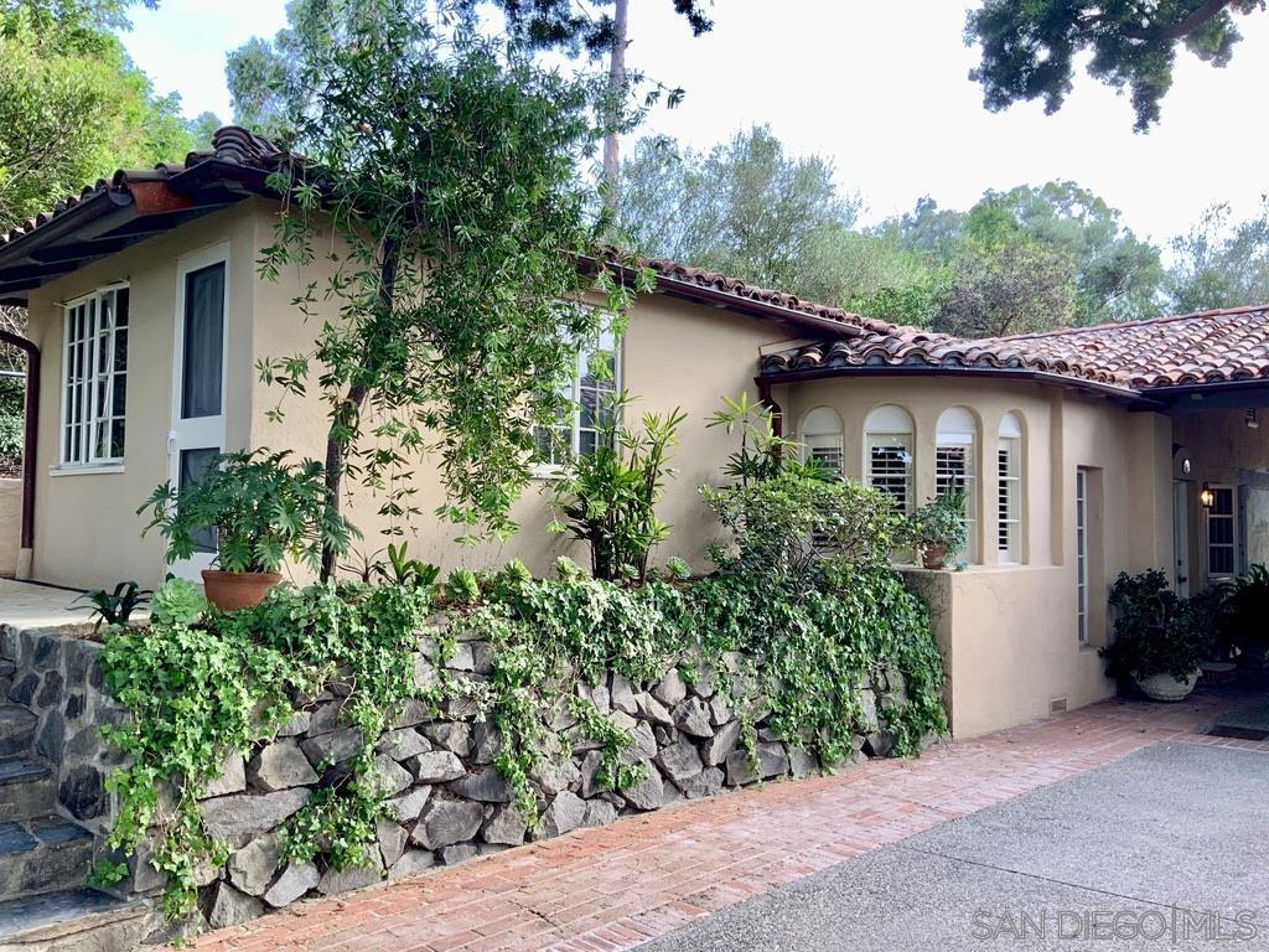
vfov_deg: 48.2
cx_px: 634
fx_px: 1063
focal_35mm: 29
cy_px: 476
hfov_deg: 61.7
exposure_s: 1/122
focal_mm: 3
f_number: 1.8
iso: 20
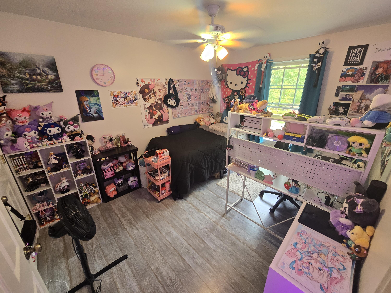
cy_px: 146
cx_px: 196
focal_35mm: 13
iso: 250
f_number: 2.2
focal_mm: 2.2
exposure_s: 1/60
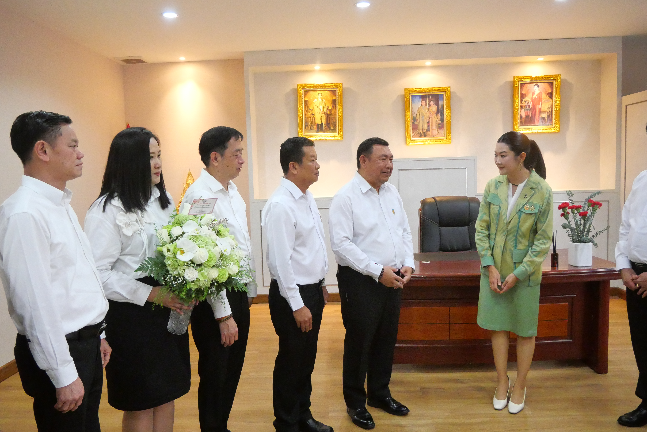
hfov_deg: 63.6
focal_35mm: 29
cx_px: 324
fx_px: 521
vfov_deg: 45.0
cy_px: 216
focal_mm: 14
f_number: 4.5
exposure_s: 1/160
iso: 6400
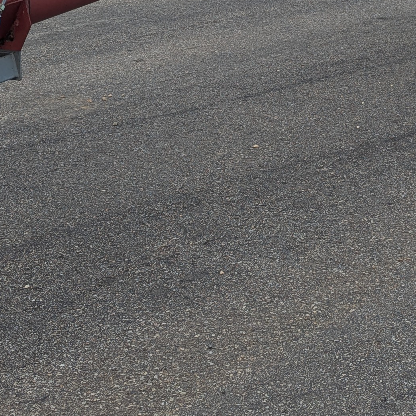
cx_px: 300
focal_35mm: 83
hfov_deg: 20.8
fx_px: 1128
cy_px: 90
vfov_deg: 20.7
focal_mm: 6.81
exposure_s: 1/838
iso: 47
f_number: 1.85
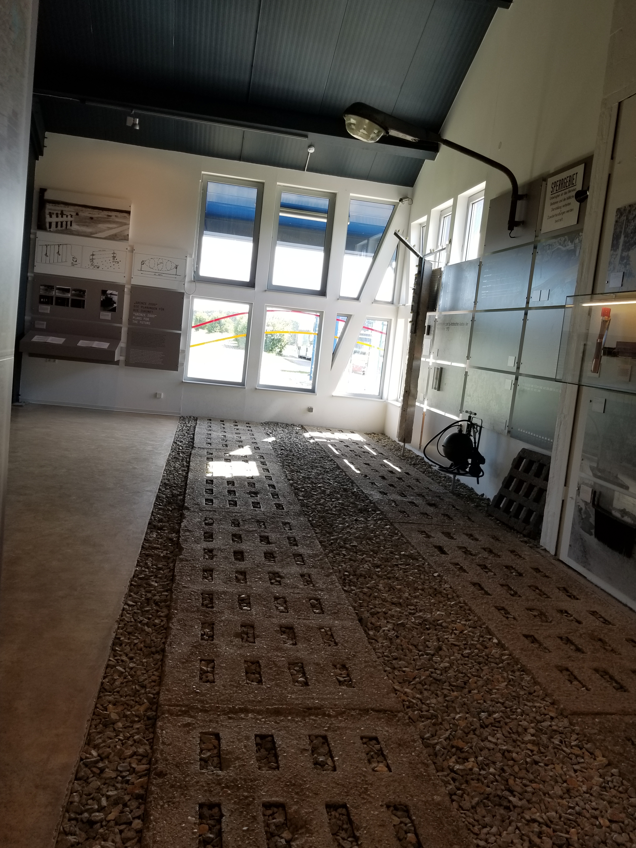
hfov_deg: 53.1
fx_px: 637
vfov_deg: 67.3
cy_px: 424
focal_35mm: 26
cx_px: 318
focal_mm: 4.25
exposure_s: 1/143
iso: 50
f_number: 1.7
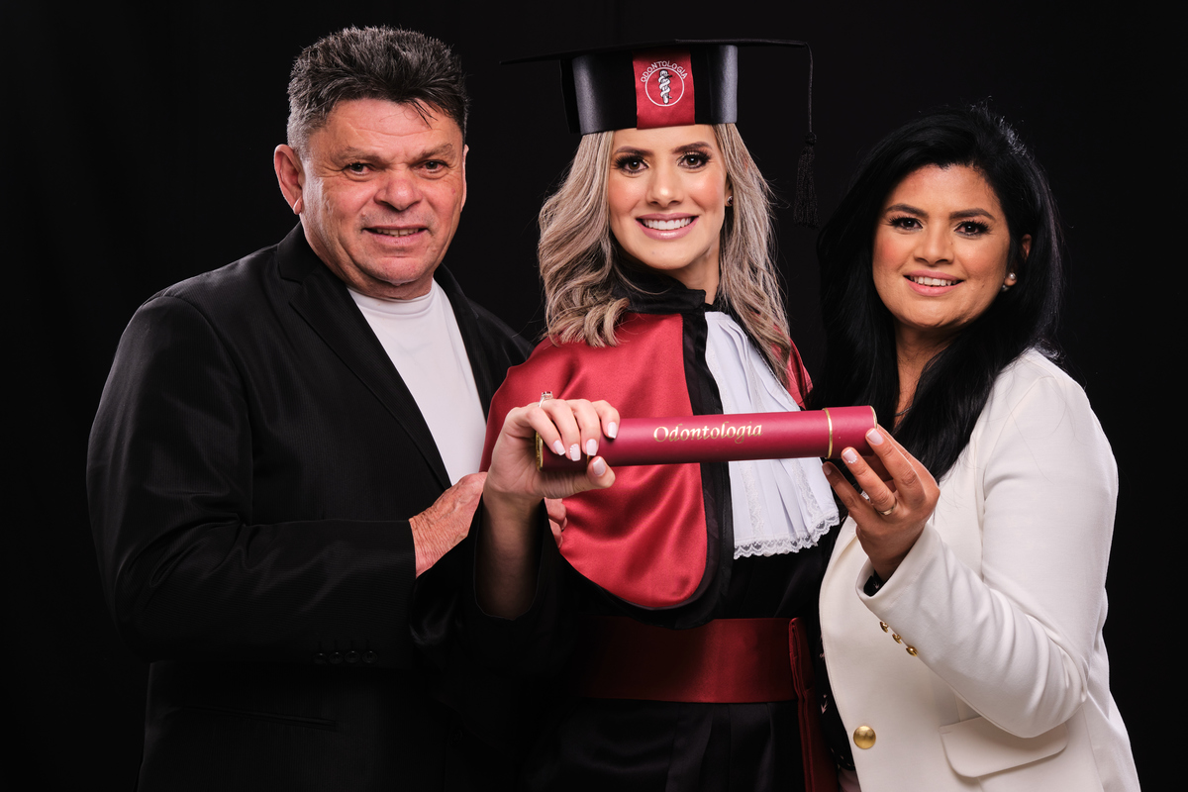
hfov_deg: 28.8
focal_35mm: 70
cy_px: 396
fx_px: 2310
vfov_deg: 19.5
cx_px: 594
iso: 200
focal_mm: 46.6
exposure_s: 1/125
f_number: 9
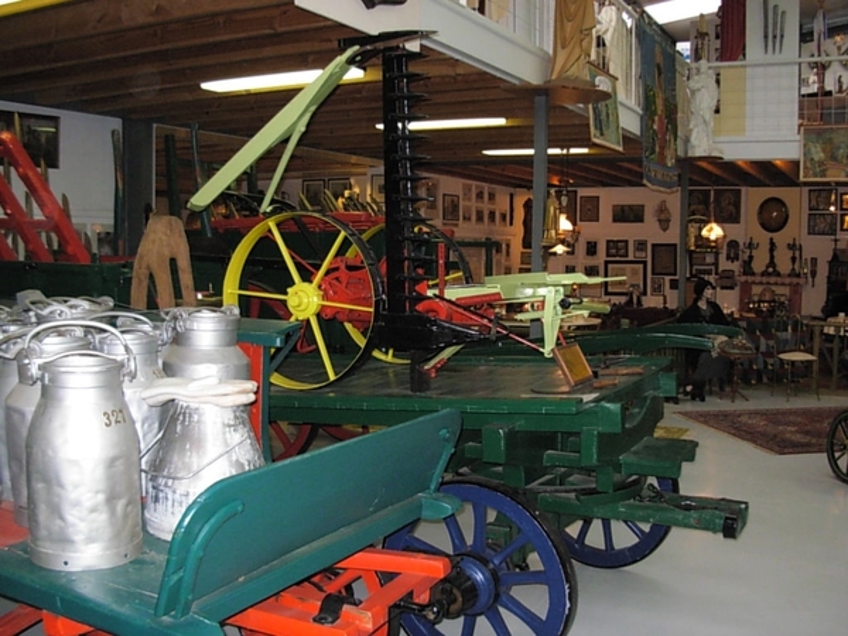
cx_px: 424
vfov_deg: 37.7
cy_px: 318
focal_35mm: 38
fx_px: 931
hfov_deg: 49.0
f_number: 2.9
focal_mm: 6.3
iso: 400
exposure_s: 1/114
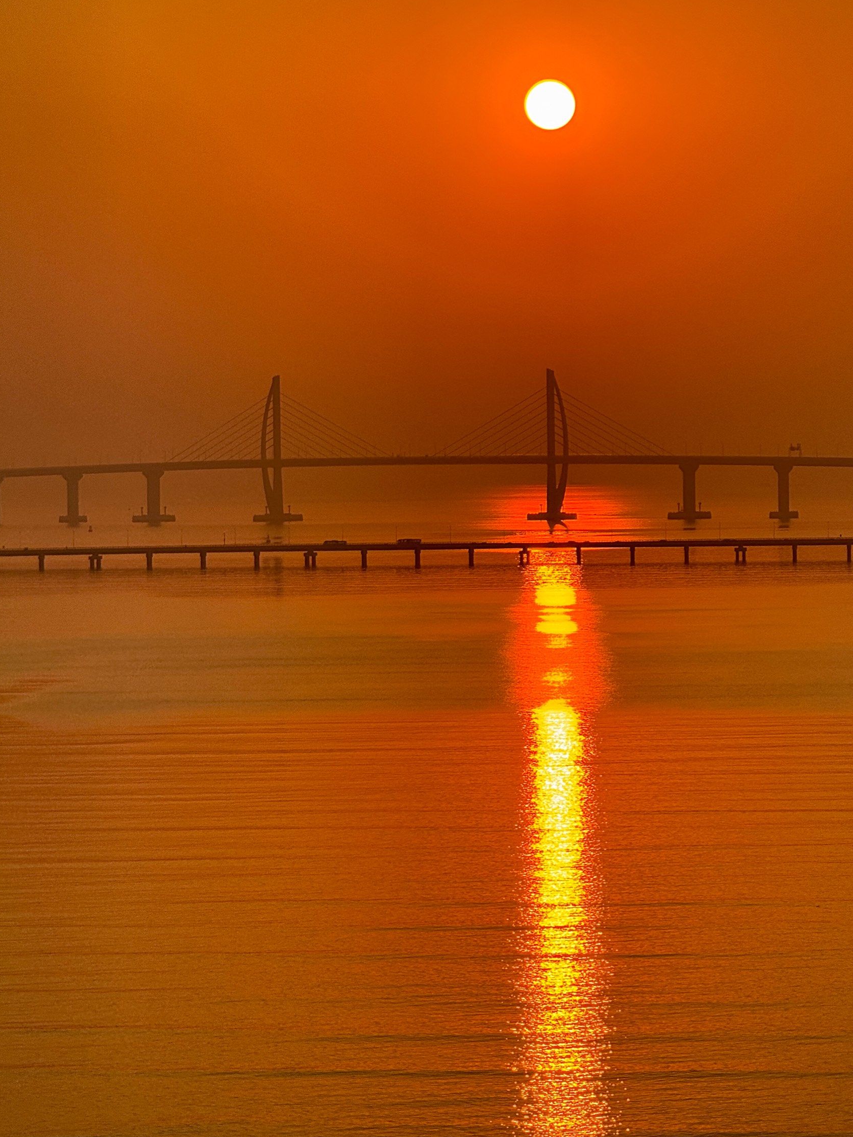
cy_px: 548
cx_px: 497
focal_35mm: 146
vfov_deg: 13.5
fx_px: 4797
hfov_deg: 10.2
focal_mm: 15.66
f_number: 2.8
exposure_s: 1/1033
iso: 50
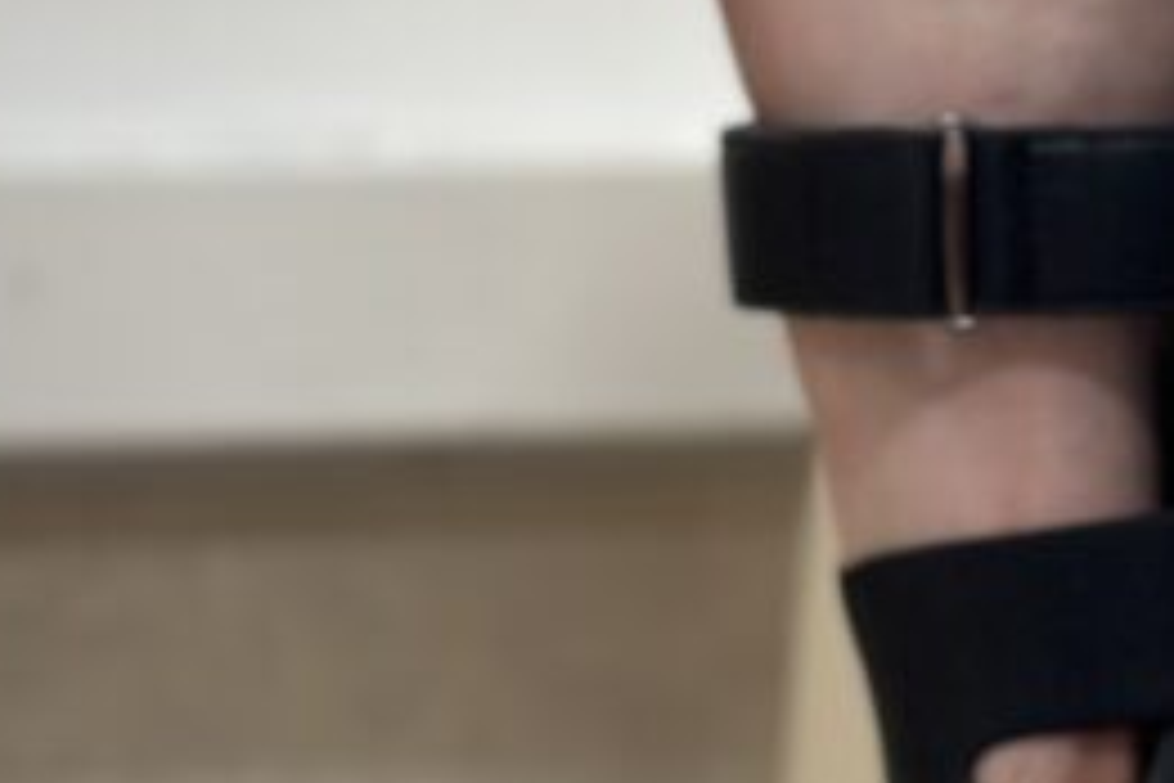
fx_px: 4989
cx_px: 1214
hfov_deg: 13.2
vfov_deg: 9.0
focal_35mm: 153
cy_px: 598
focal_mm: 6.86
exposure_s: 1/50
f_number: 1.78
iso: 125
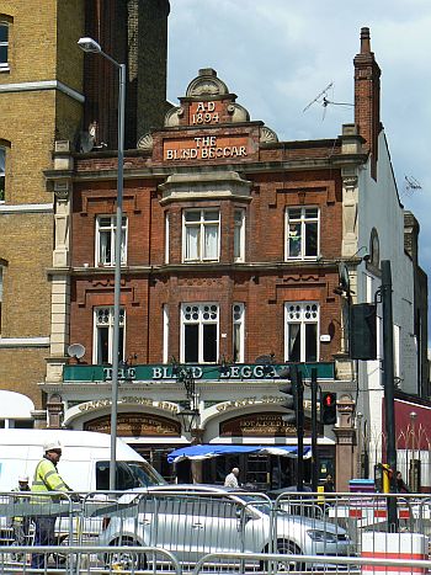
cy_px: 288
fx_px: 1545
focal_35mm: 93
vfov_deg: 21.1
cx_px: 216
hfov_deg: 15.9
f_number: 6.3
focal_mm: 15.5
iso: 80
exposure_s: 1/500
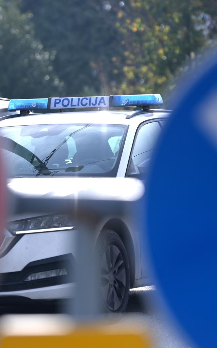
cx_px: 87
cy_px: 174
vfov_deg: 9.1
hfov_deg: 5.7
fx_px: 2176
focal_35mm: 230
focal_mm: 150
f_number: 2.8
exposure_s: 1/8000
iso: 400
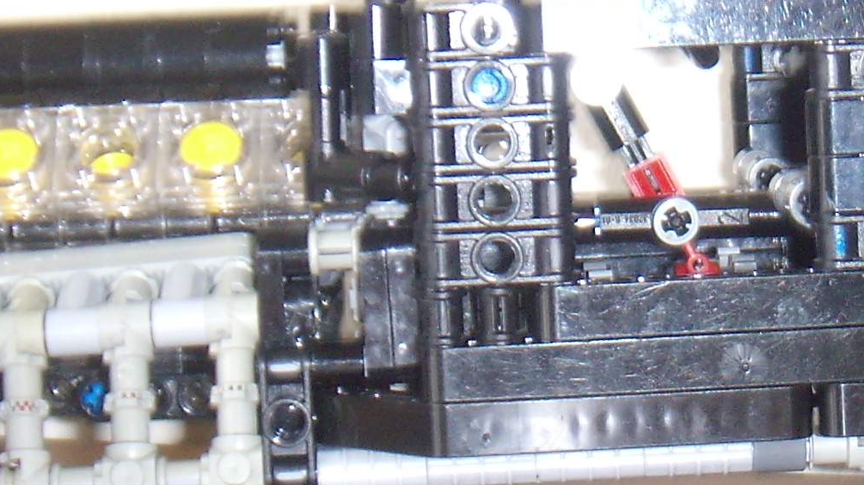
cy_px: 144
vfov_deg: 10.4
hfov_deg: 18.4
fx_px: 2657
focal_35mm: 116
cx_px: 650
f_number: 3.5
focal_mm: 6.4
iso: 100
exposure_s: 1/6.31
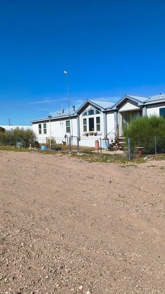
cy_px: 145
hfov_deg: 40.9
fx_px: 218
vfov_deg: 67.9
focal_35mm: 28
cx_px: 112
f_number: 1.7
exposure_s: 1/1821
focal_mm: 4.68
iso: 100
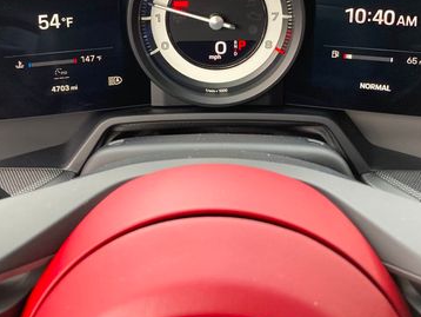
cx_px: 201
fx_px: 609
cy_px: 86
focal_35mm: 50
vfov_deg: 28.8
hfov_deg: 38.2
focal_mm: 3.99
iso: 80
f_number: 1.8
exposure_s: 1/109
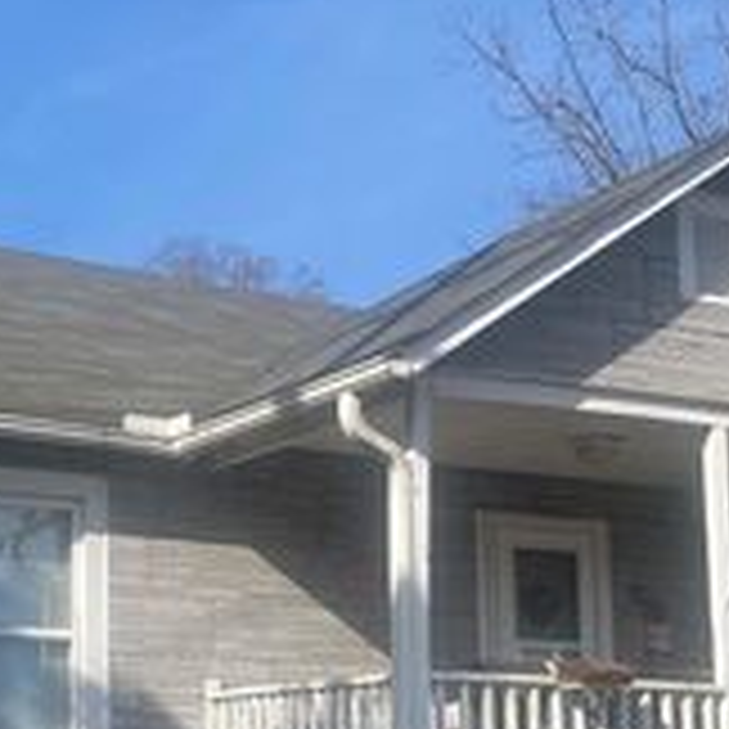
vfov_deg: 23.6
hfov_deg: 24.3
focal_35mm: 71
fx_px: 1692
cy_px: 668
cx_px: 297
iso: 32
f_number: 1.8
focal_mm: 4.25
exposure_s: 1/2141
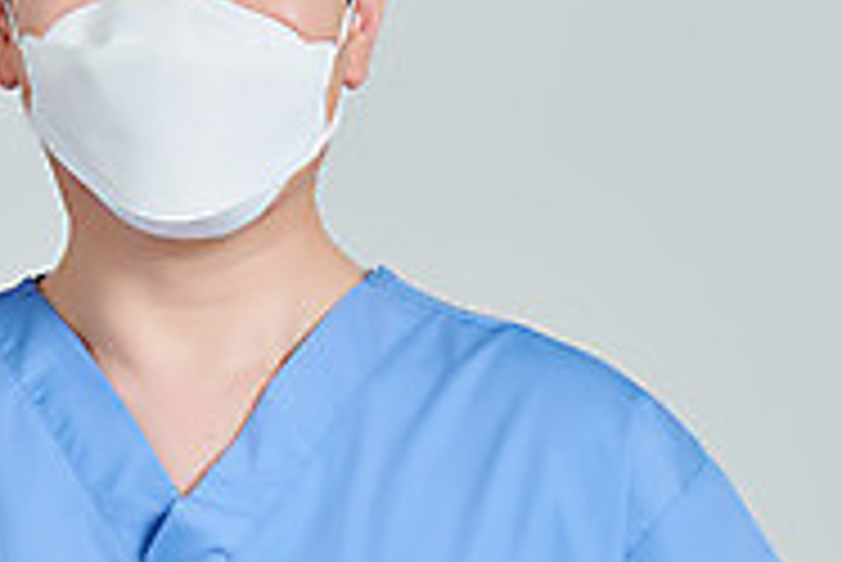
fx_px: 7888
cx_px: 169
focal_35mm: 337
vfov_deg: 4.1
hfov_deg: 6.1
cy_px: 409
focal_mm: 105
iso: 100
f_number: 14
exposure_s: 1/125
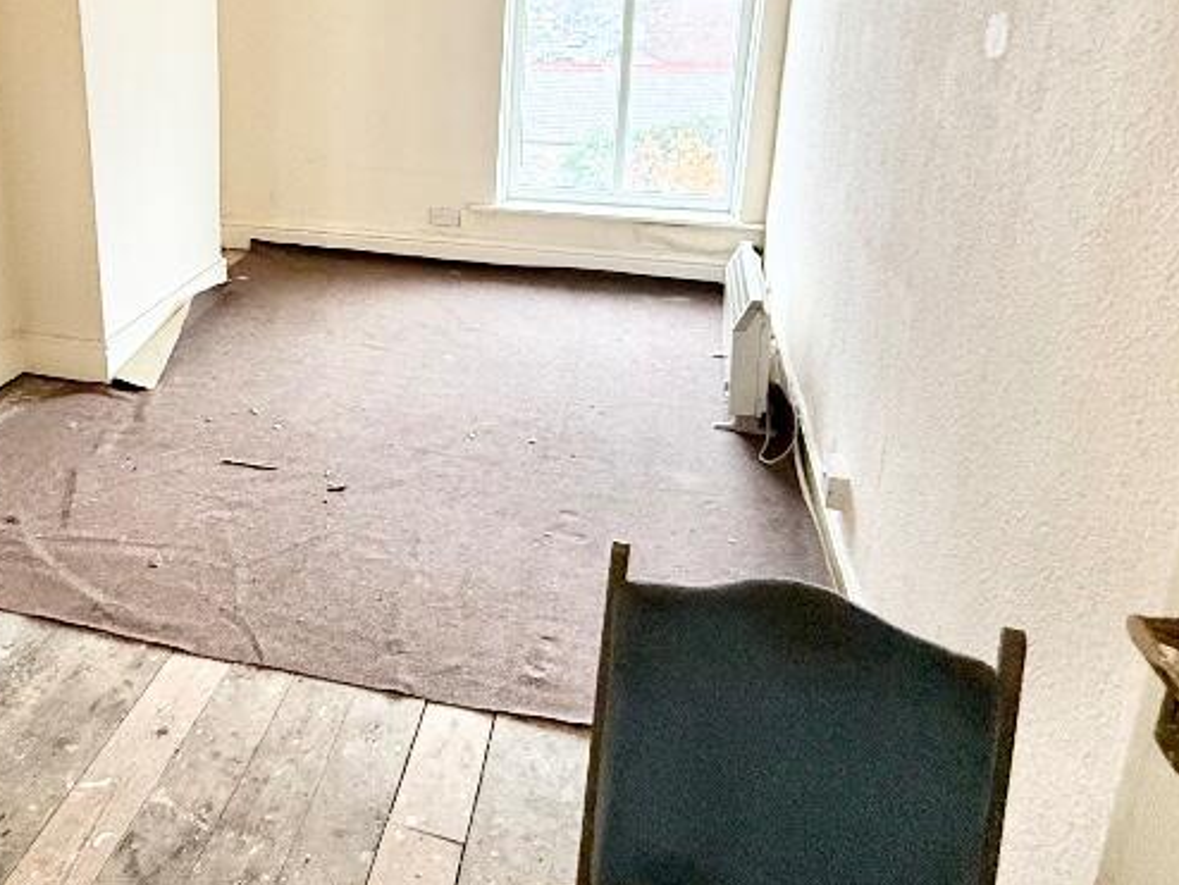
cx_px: 308
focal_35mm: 29
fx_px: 988
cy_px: 243
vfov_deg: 46.8
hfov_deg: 58.7
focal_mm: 2.22
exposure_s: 1/47
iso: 320
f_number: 2.2
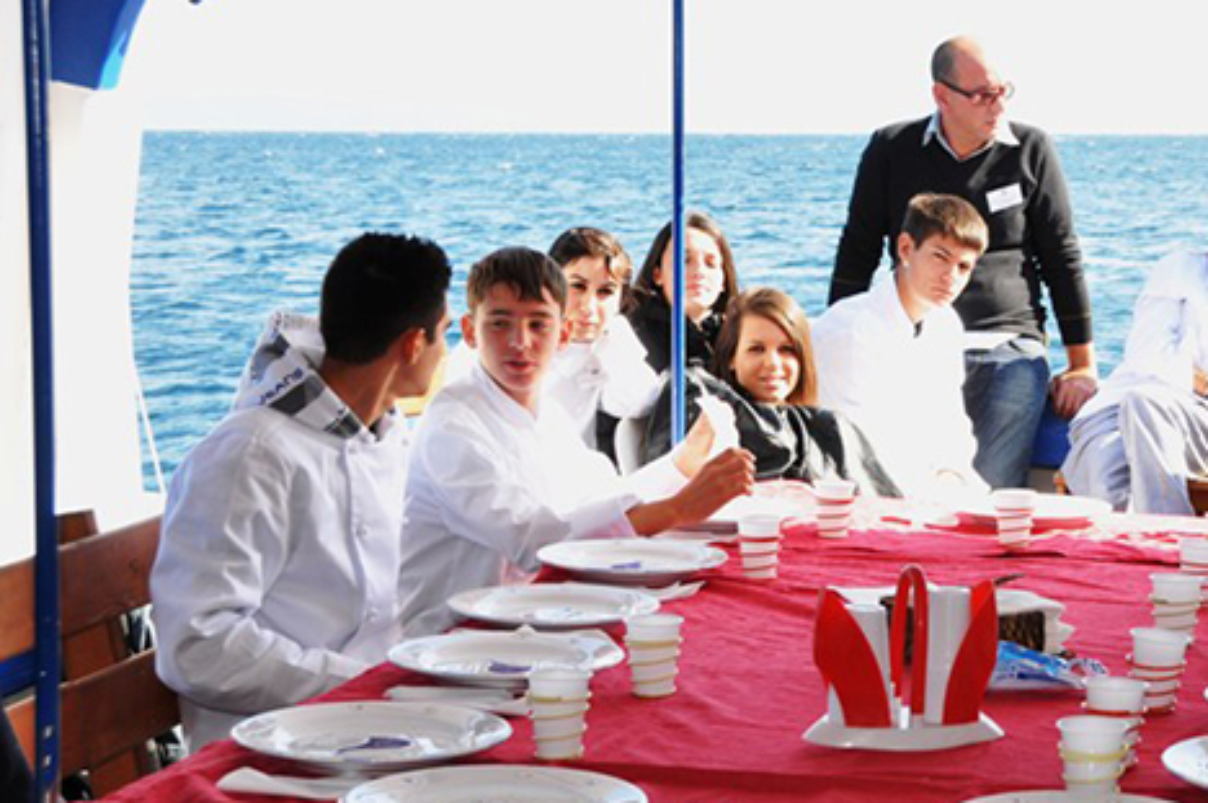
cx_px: 950
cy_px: 467
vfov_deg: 16.6
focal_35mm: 82
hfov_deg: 24.4
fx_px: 2749
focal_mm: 32
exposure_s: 1/200
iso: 200
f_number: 5.6
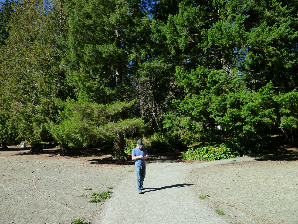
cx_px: 149
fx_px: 215
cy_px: 112
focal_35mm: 25
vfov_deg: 54.9
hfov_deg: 69.4
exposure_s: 1/400
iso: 125
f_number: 3.3
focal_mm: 4.5
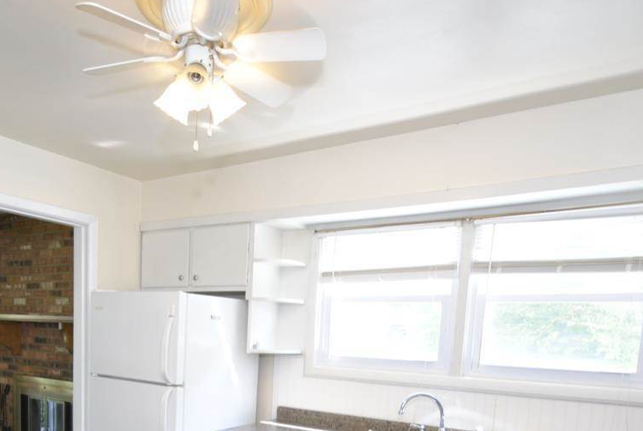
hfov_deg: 60.9
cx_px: 237
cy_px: 406
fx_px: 536
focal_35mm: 30
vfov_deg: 39.7
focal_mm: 10
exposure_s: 1/40
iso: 400
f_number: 4
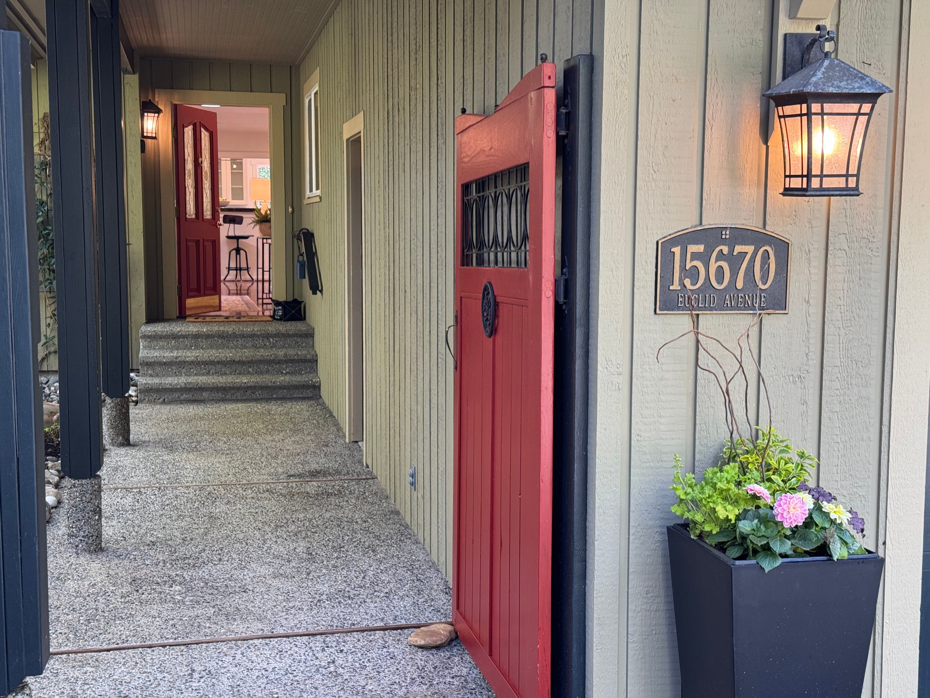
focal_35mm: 48
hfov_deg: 39.7
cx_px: 465
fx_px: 1290
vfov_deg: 30.3
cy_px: 349
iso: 64
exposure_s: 1/60
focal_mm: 6.76
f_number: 1.78
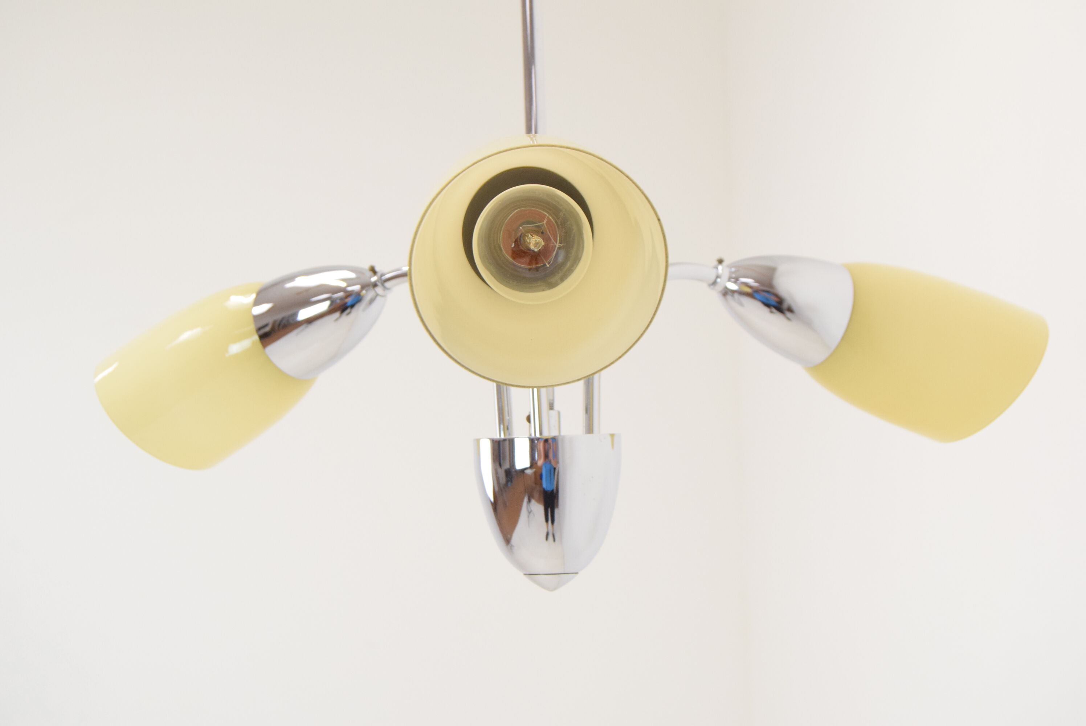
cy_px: 363
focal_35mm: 57
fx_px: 1721
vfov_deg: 23.8
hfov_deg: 35.0
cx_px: 543
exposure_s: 1/200
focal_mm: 38
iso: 1600
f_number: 7.1
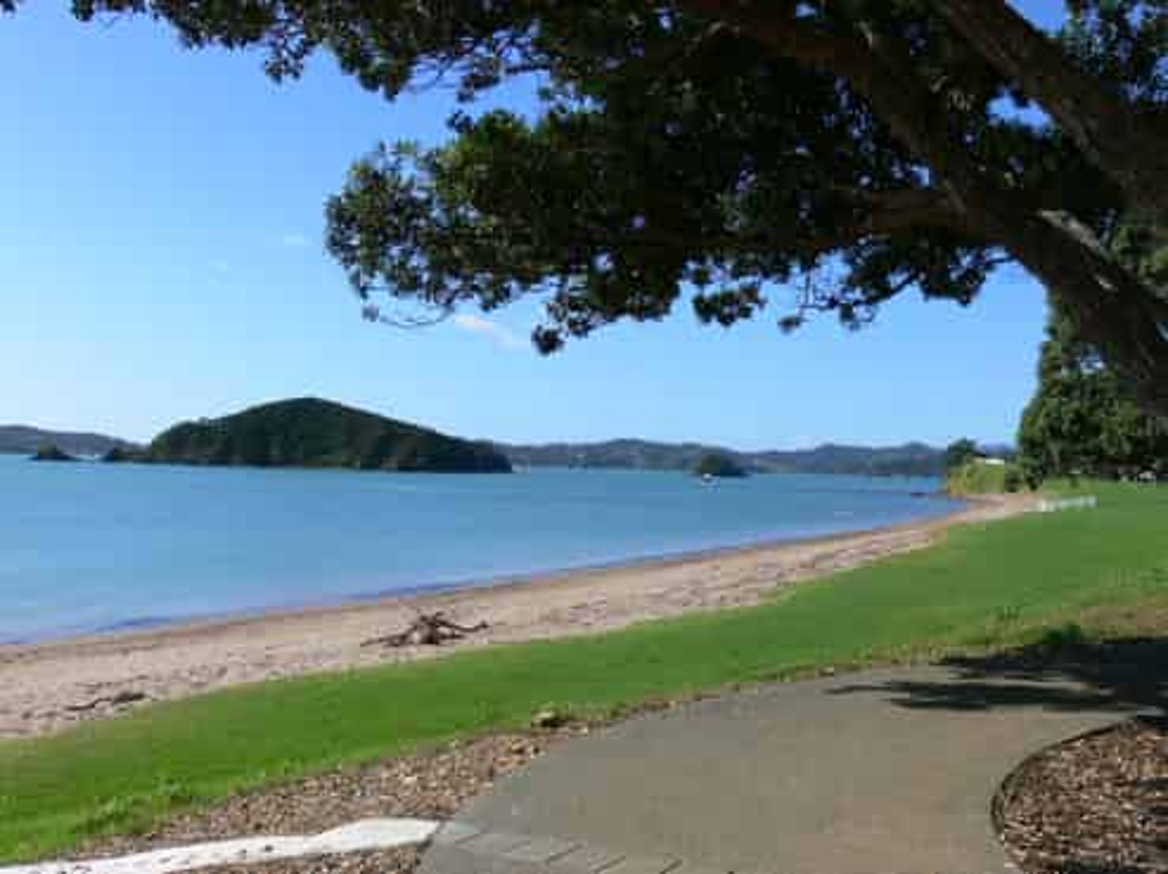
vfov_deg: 40.6
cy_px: 437
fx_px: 1180
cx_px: 584
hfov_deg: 52.7
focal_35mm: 35
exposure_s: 1/320
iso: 80
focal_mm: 7.4
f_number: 5.6
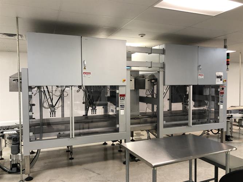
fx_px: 197
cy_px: 91
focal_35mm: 28
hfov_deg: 63.5
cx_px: 122
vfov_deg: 49.7
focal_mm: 4
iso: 40
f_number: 1.8
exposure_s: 1/24
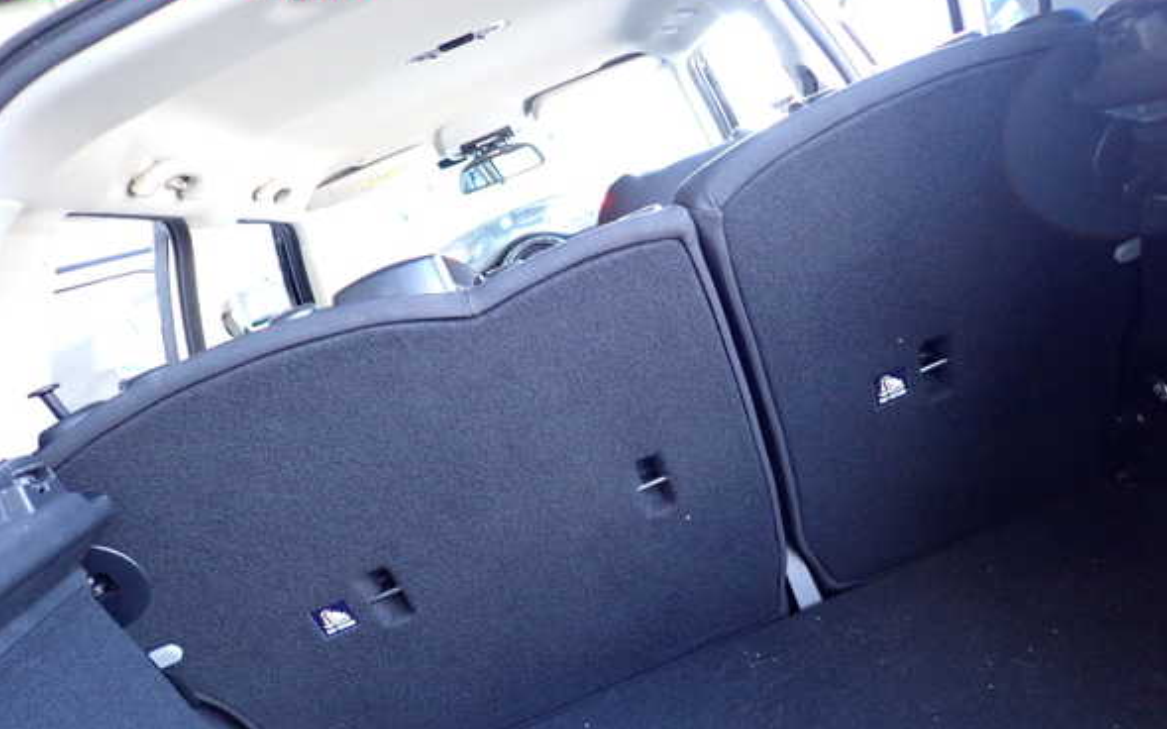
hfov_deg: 68.4
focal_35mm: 27
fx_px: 859
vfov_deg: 46.0
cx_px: 590
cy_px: 400
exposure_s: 1/125
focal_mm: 4.5
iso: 1000
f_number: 2
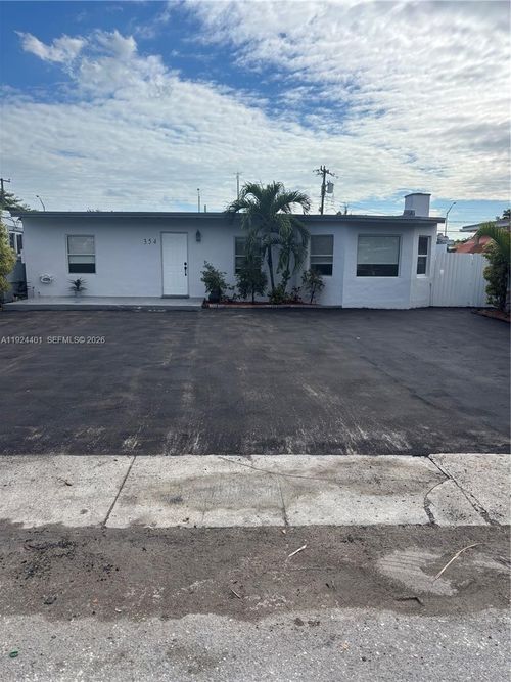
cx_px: 256
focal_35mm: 26
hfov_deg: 53.0
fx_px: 512
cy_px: 341
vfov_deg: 67.3
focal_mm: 5.96
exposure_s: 1/4630
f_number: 1.6
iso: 50
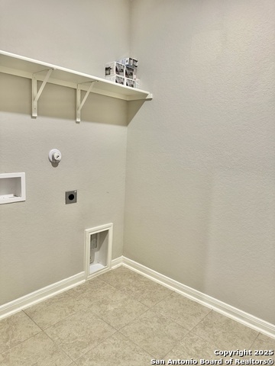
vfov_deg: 71.6
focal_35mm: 24
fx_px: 254
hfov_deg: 56.8
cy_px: 183
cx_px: 138
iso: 200
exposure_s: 1/60
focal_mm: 6.86
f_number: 1.78
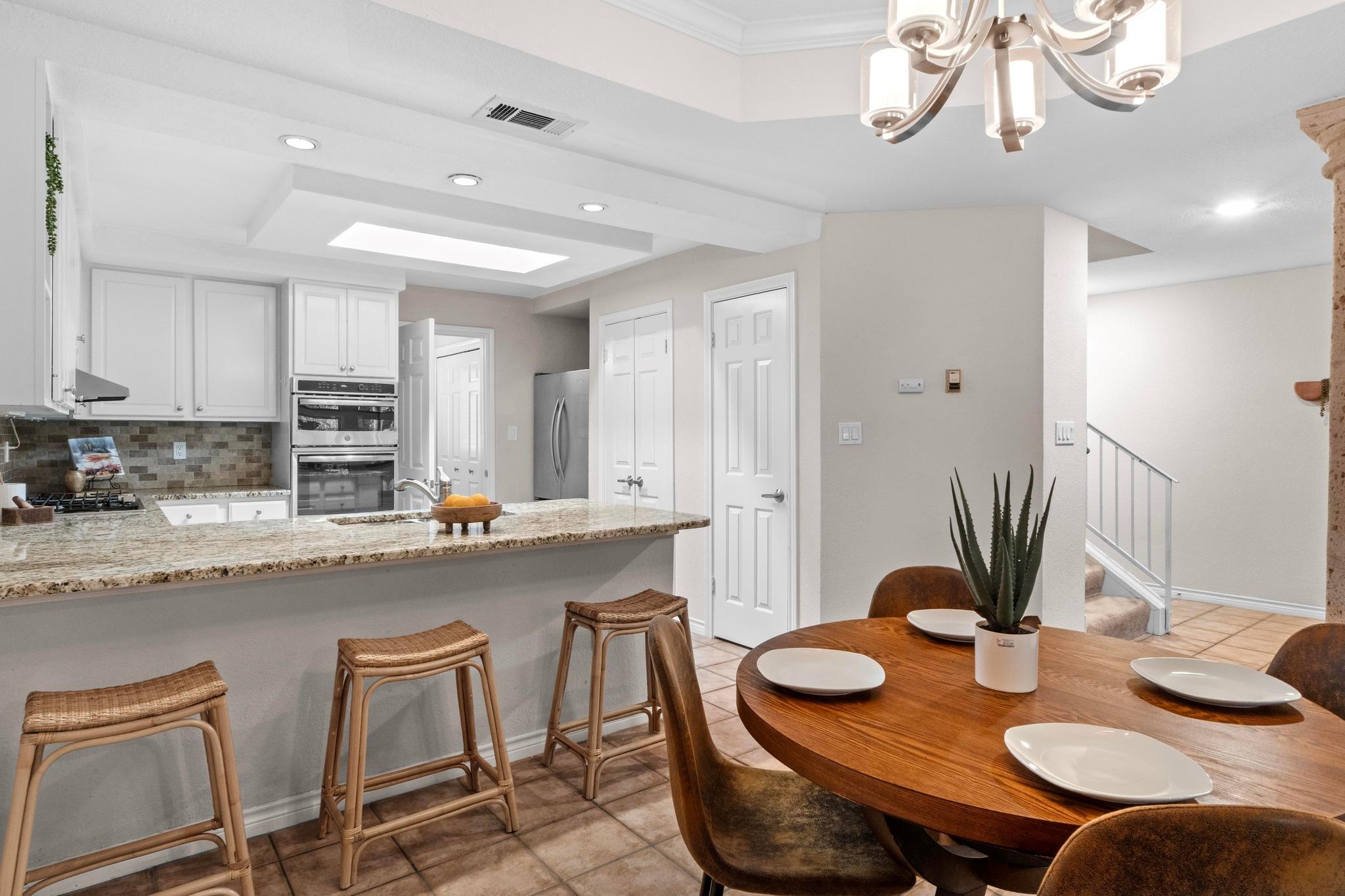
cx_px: 672
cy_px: 448
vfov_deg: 61.3
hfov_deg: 83.3
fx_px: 756
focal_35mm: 20
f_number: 11
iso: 250
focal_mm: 13.5
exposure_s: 5
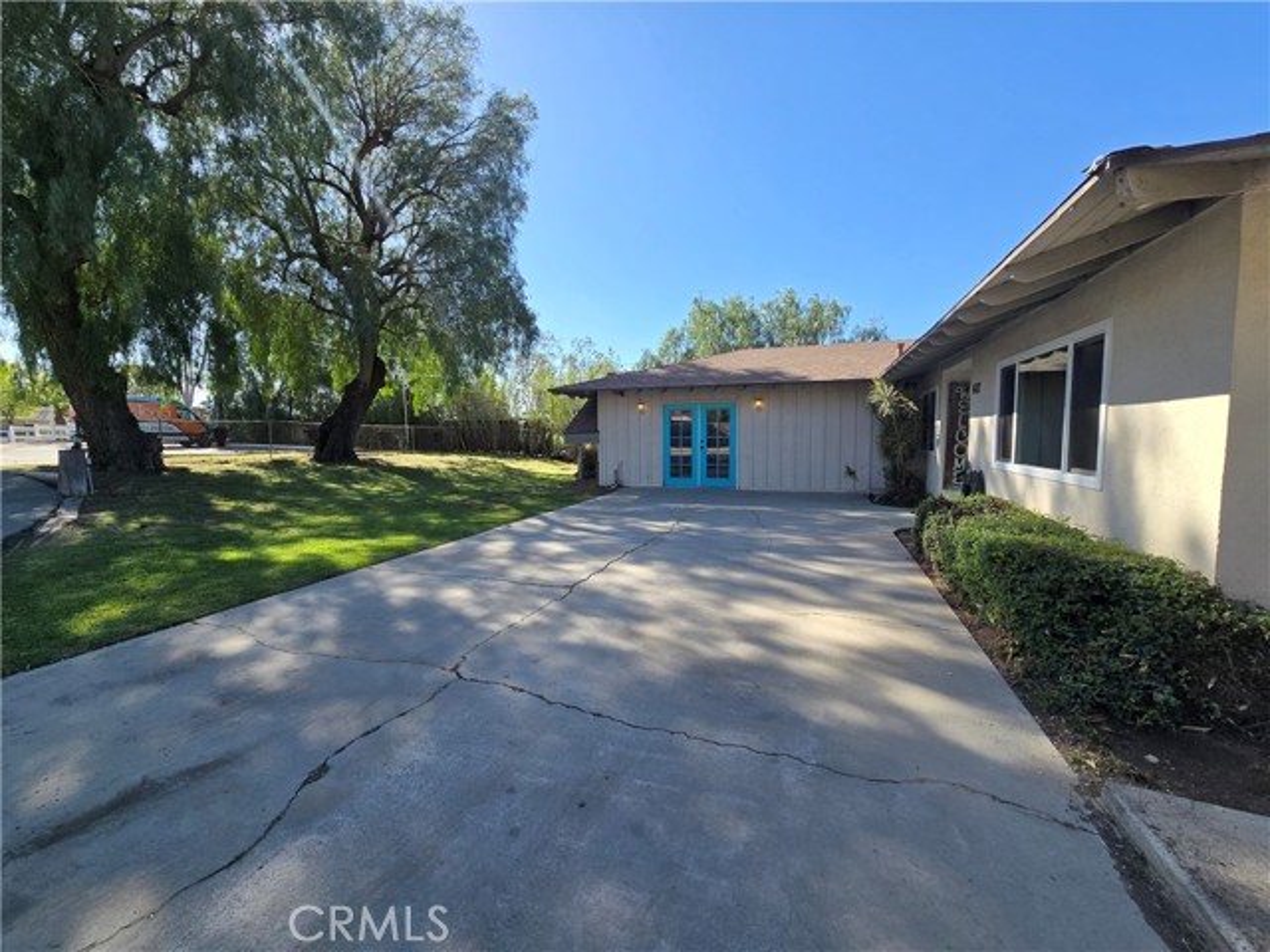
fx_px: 477
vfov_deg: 89.9
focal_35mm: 13
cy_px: 476
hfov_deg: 106.2
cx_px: 635
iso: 50
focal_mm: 2.2
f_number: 2.2
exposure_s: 1/1307
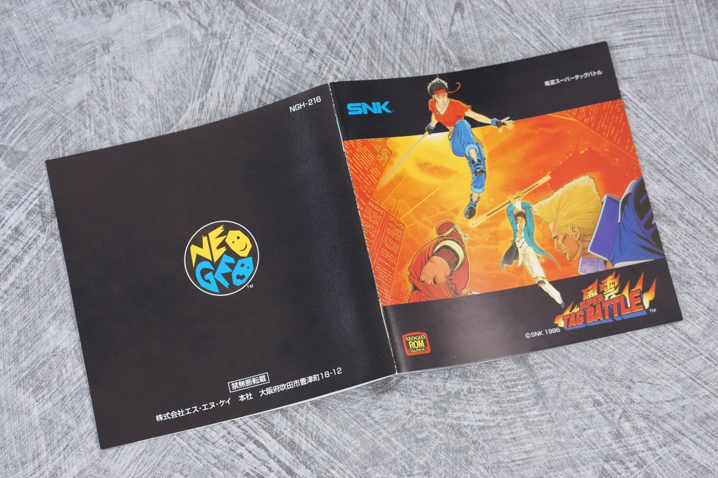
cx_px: 359
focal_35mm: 75
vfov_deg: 18.2
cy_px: 239
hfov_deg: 27.0
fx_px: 1496
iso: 1000
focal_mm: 50
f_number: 6.3
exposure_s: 1/80
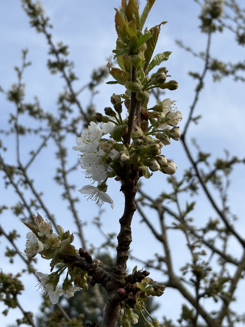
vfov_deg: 36.8
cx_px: 122
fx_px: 491
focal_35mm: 52
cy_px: 164
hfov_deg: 28.0
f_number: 1.6
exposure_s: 1/587
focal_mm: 5.96
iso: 32
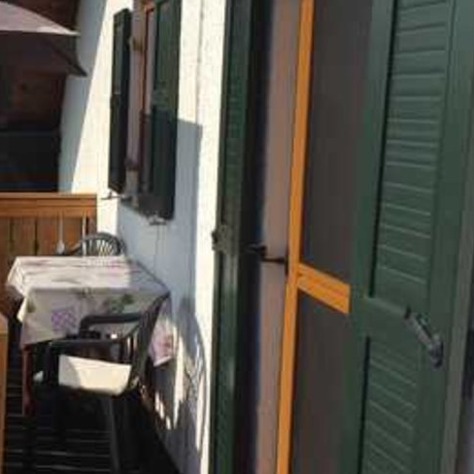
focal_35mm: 63
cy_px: 225
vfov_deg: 27.3
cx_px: -36
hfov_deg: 25.5
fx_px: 976
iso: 32
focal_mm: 4.15
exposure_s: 1/2475
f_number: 2.2
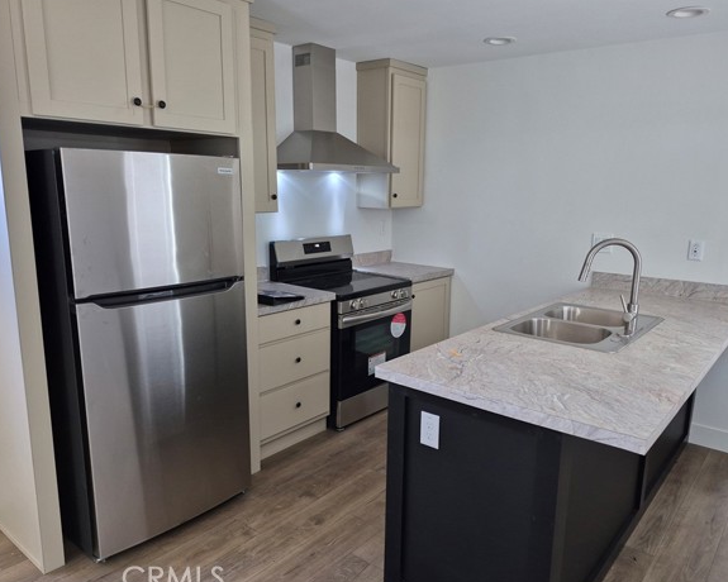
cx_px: 376
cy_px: 292
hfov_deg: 68.1
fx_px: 539
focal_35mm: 25
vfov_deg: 56.8
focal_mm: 5.4
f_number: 1.8
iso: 400
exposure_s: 1/120
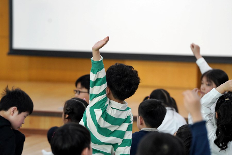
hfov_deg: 10.3
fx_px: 1289
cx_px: 116
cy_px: 78
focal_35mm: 200
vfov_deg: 6.9
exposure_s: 1/250
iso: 1250
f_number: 4
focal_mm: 200
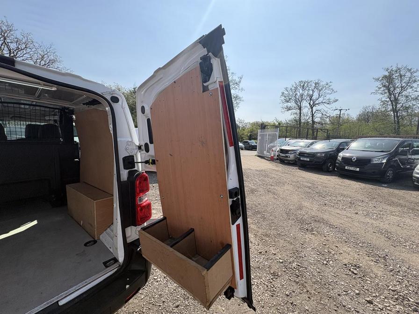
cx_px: 210
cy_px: 157
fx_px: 169
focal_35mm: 14
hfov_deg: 102.1
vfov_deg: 85.7
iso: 64
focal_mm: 2.22
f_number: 2.2
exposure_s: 1/1536
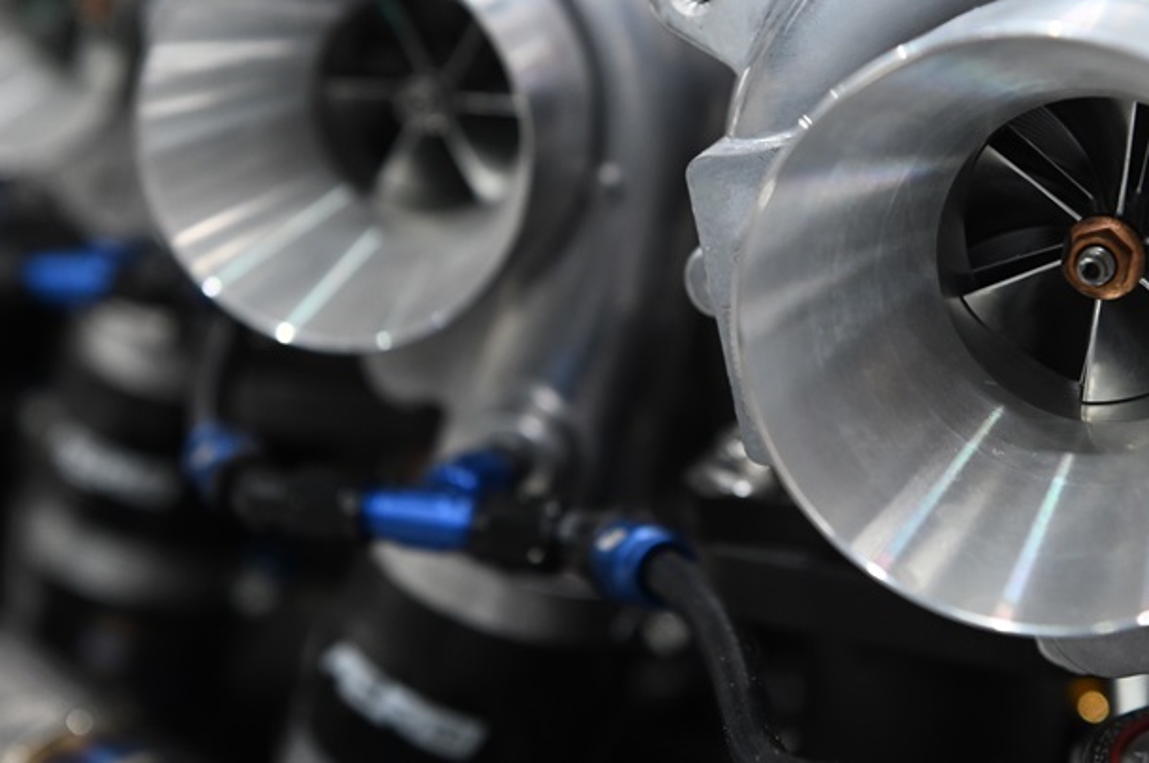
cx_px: 672
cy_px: 199
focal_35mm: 84
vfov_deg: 16.1
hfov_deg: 24.2
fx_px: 2677
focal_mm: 50
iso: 1600
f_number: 4
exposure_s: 1/60
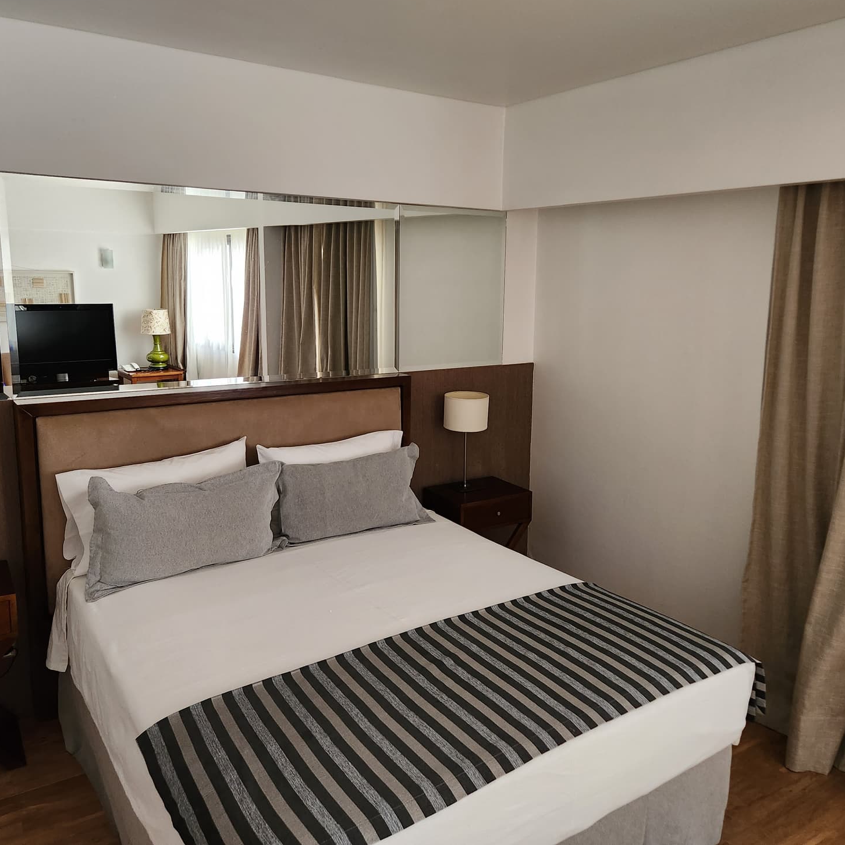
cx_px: 458
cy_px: 409
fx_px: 773
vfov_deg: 57.3
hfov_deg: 57.2
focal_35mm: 28
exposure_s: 1/100
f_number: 1.8
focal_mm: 5.4
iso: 400
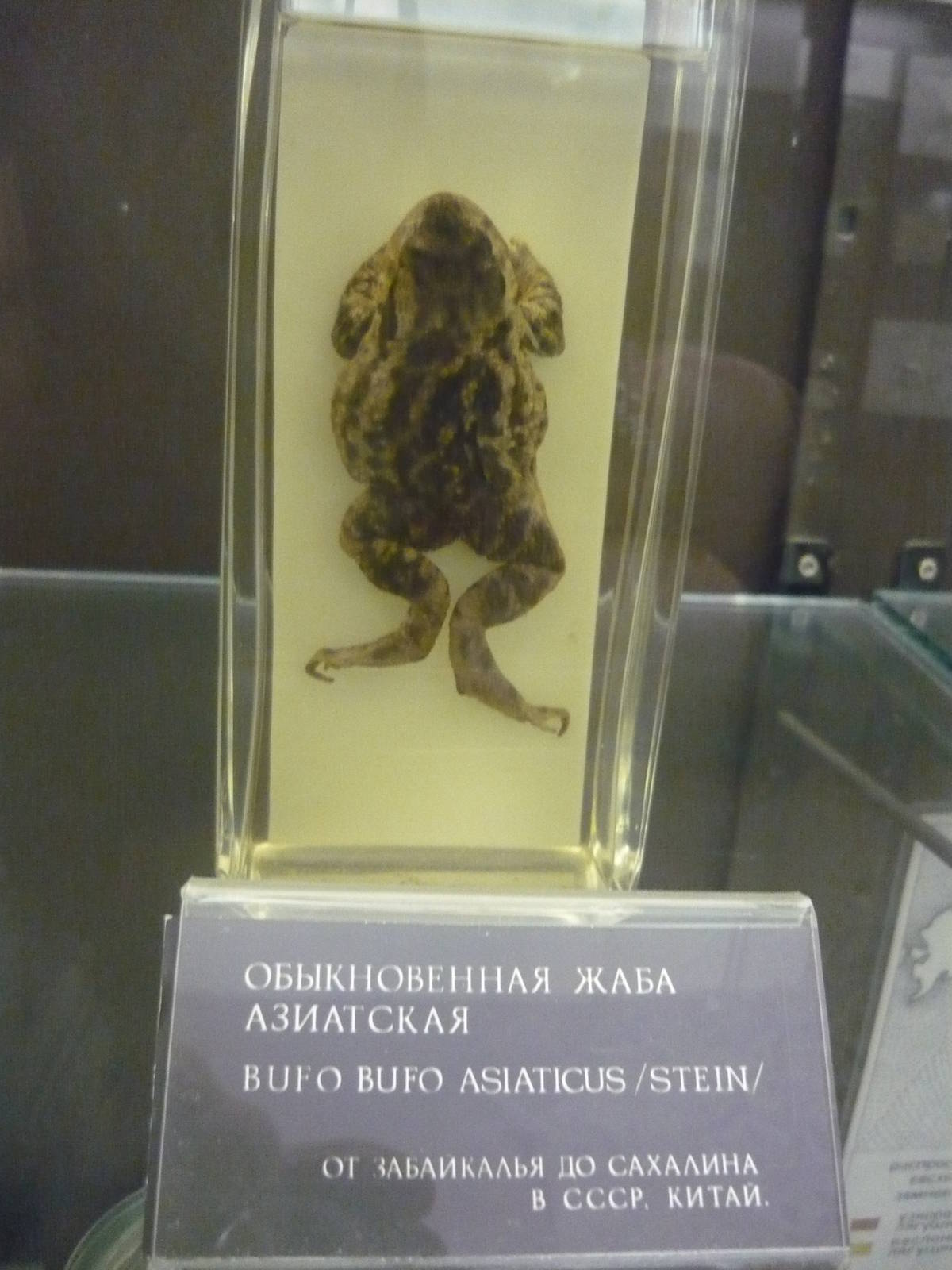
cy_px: 635
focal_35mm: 33
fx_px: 1210
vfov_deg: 55.4
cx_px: 476
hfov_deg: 42.9
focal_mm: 5.5
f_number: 2.8
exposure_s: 1/25
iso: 800
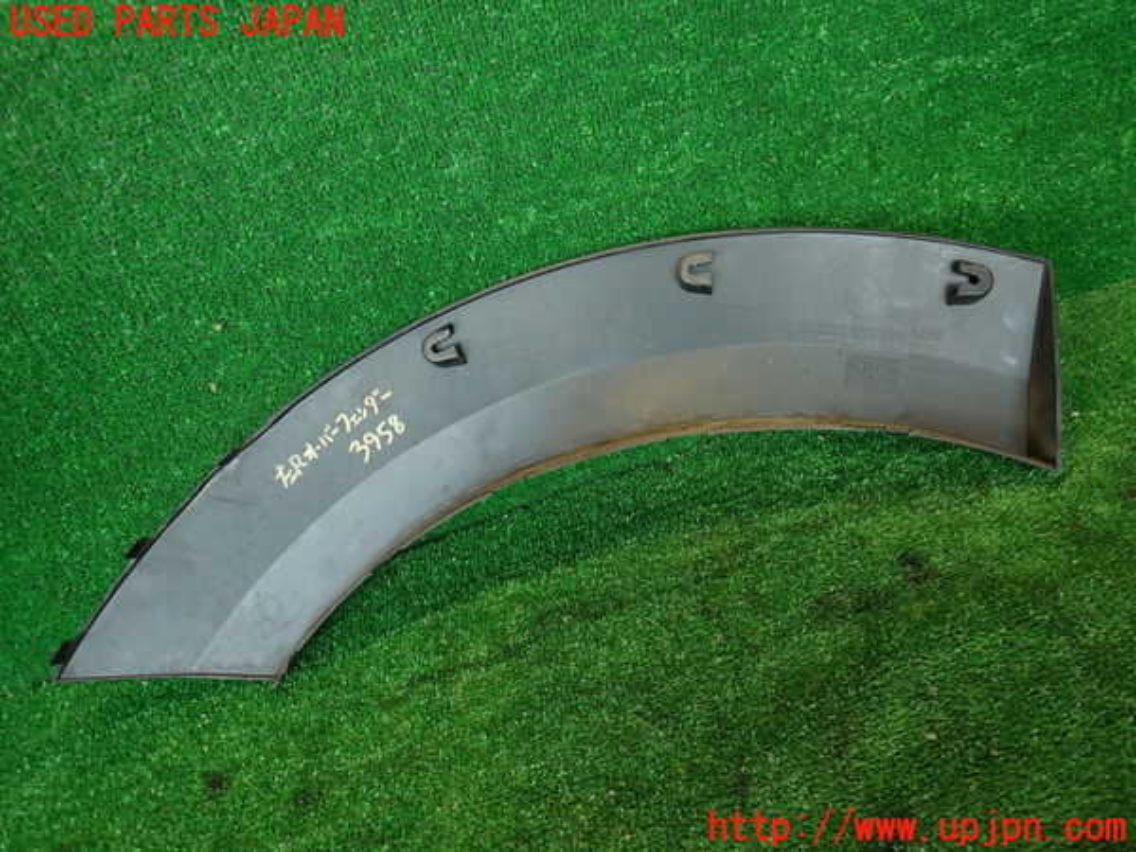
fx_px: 820
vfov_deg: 54.9
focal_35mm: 25
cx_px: 568
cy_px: 426
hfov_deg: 69.4
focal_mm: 4.5
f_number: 2
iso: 200
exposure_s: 1/60
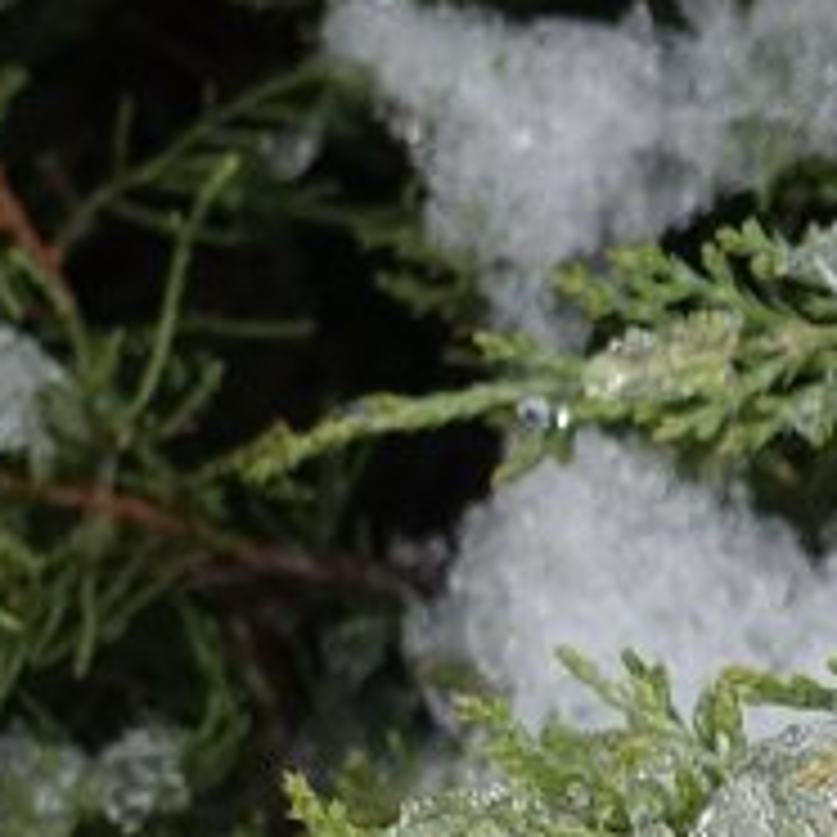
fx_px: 8015
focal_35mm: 293
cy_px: 272
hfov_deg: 5.8
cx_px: 1948
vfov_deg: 6.0
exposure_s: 1/80
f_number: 3.2
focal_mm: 14.5
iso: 125
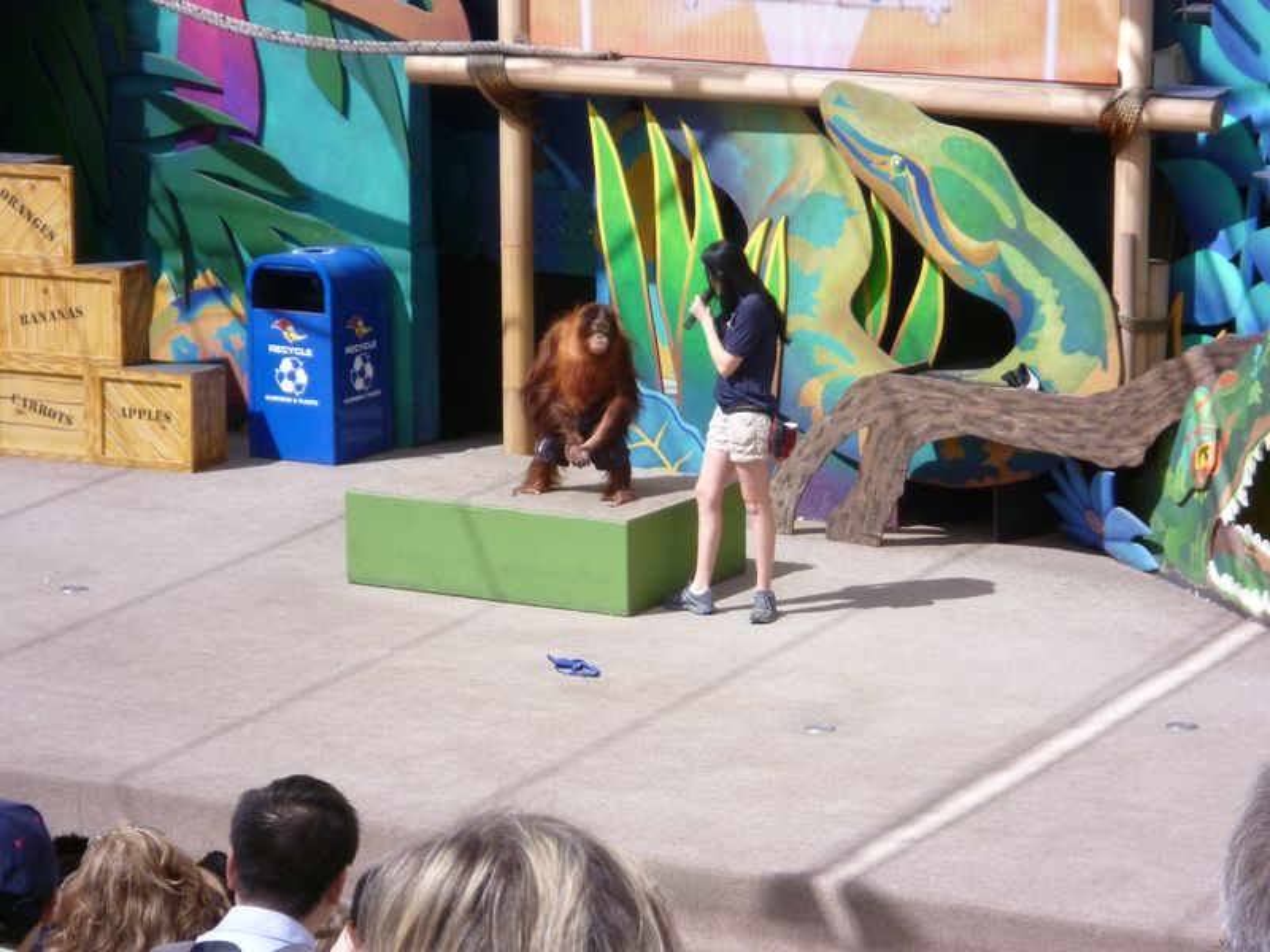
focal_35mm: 140
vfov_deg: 10.6
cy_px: 476
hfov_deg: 14.1
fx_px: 5136
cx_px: 635
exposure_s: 1/125
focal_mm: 25
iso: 250
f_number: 6.9
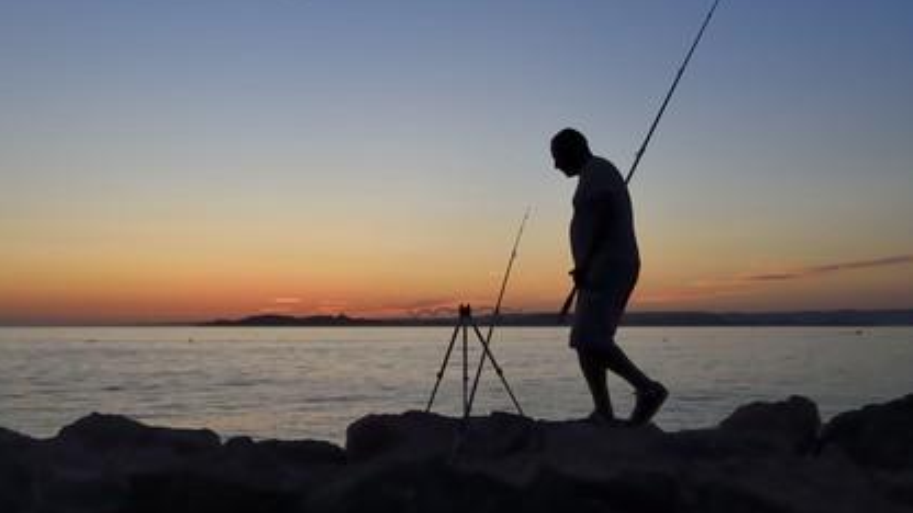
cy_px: 228
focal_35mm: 36
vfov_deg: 32.8
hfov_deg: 55.3
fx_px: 872
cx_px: 456
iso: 200
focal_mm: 34
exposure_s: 1/200
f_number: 5
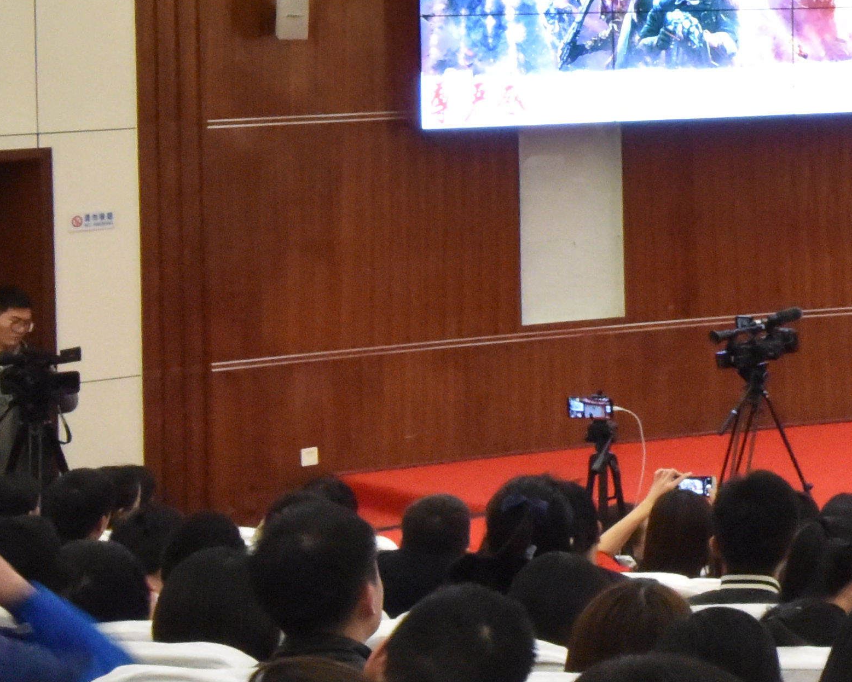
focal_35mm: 142
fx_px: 3581
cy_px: 102
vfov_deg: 10.8
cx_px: 1635
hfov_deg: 12.2
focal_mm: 32
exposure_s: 1/10
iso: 6400
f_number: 20
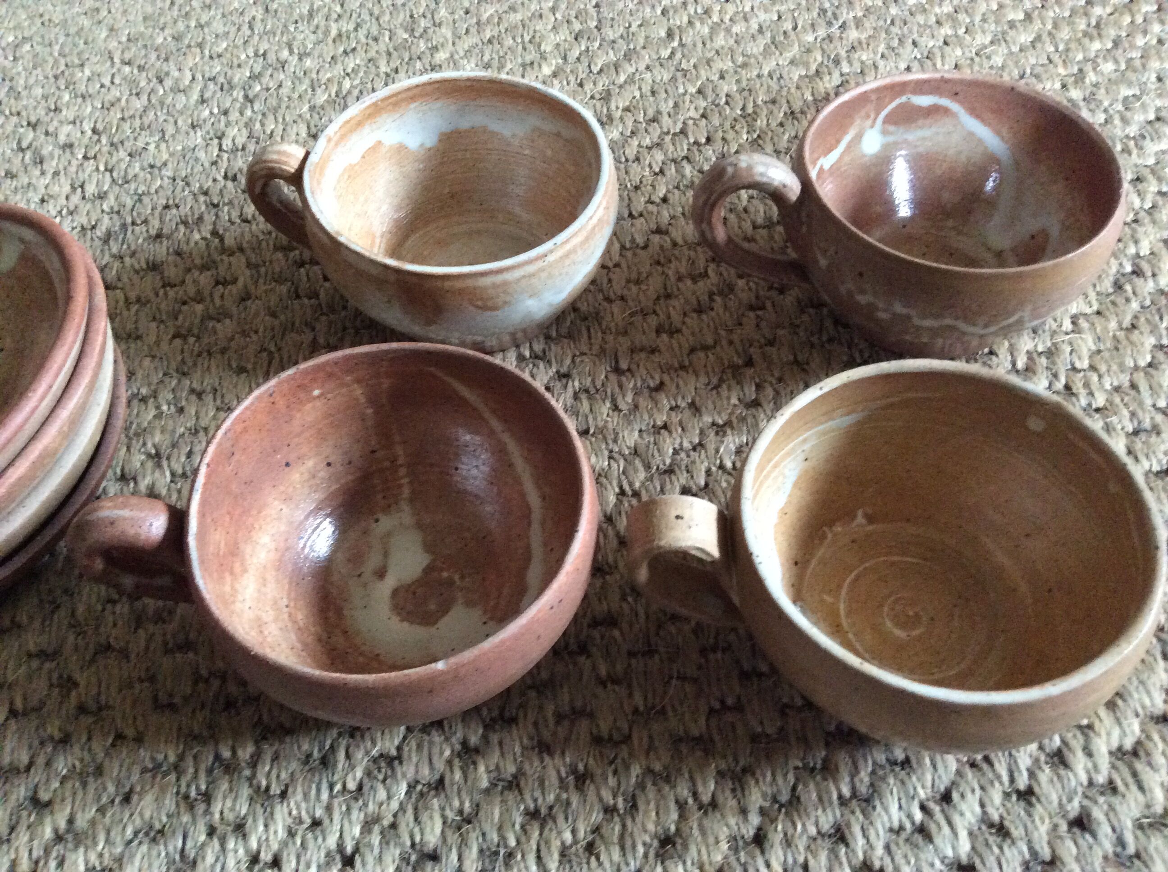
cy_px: 436
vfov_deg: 44.1
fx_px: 1078
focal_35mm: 32
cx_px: 584
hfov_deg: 56.9
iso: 320
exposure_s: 1/17
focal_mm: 3.3
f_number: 2.4
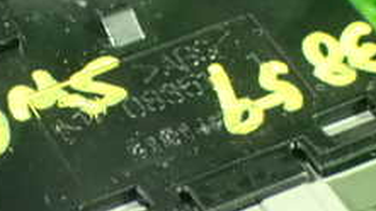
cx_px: 131
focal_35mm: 228
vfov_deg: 5.3
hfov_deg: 9.5
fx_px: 2272
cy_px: 187
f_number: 4.1
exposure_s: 1/10
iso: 1600
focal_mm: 13.65
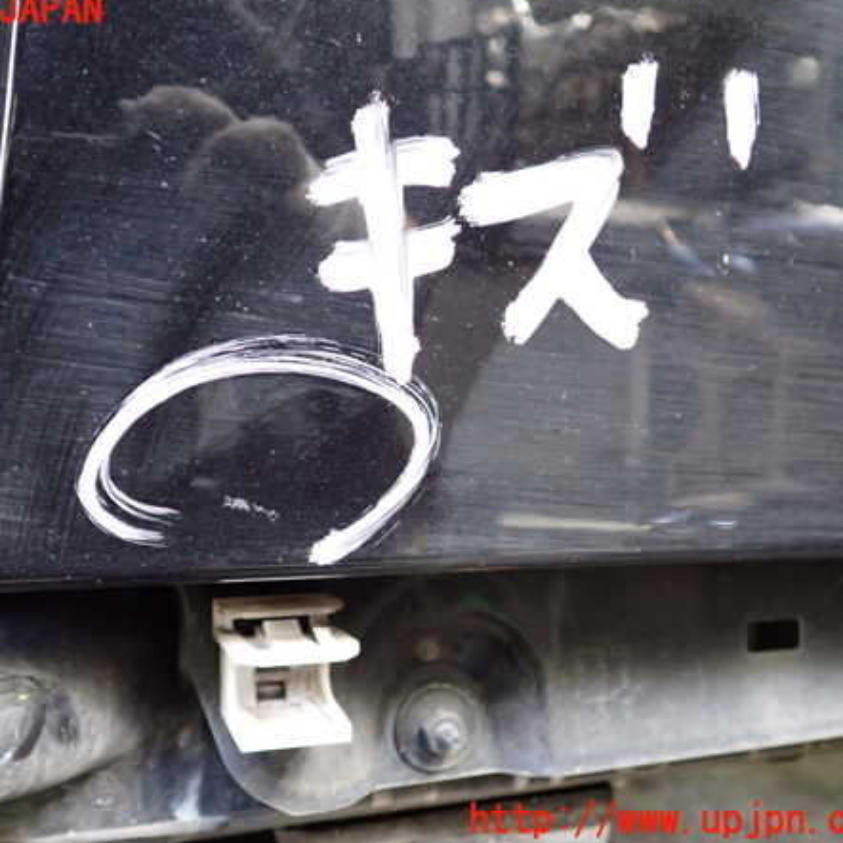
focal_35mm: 36
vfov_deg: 46.0
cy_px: 416
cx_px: 328
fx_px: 992
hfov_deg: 45.7
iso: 640
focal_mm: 5.4
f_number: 2.3
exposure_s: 1/30
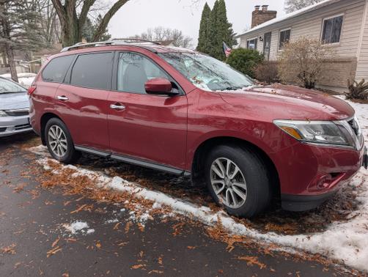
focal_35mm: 24
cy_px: 138
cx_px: 184
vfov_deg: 56.9
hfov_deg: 71.5
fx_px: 256
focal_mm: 6.9
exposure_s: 1/92.2
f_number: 1.68
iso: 24
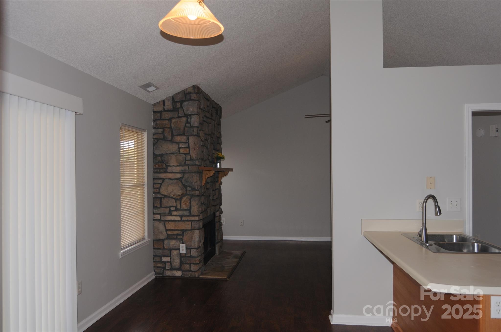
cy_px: 166
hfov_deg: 70.5
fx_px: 354
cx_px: 250
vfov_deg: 50.3
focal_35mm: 26
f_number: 4
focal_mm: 17
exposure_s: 1/125
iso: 200
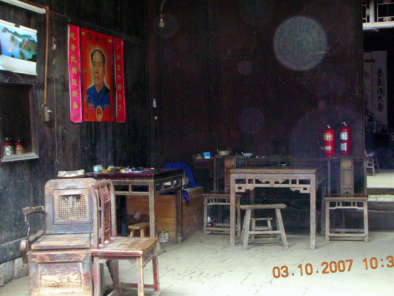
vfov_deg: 31.5
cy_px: 148
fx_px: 524
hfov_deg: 41.2
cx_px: 197
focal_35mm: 46
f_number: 3.5
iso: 200
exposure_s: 1/60.1
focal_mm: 7.7
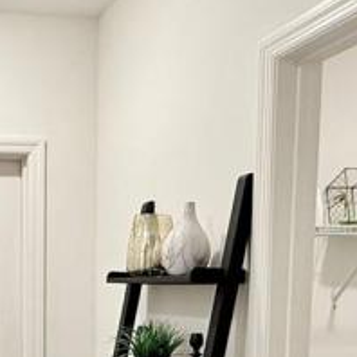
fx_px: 700
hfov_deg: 26.7
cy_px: 368
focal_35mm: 60
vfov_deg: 26.8
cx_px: -16
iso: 200
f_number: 2.2
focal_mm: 2.22
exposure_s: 1/120
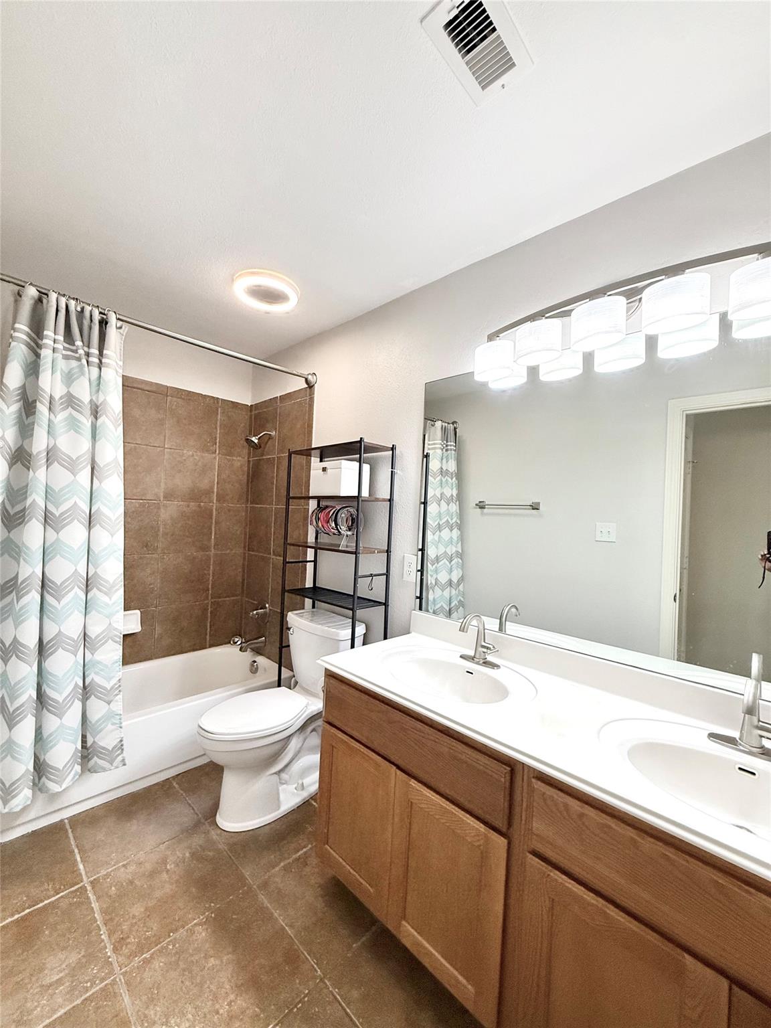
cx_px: 386
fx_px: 416
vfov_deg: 102.1
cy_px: 514
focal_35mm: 14
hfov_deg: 85.7
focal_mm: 2.22
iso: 160
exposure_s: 1/99
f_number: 2.2
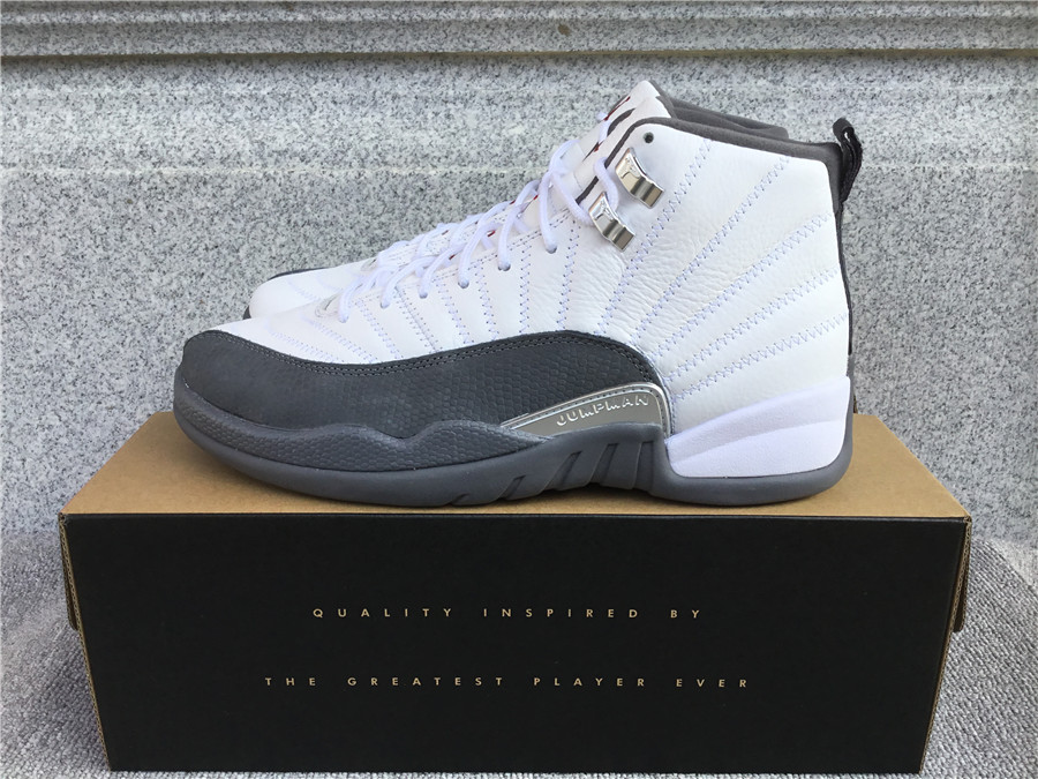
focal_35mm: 31
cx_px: 519
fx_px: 930
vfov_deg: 45.4
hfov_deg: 58.4
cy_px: 390
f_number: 2.4
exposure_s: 1/289
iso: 25
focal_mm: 3.3
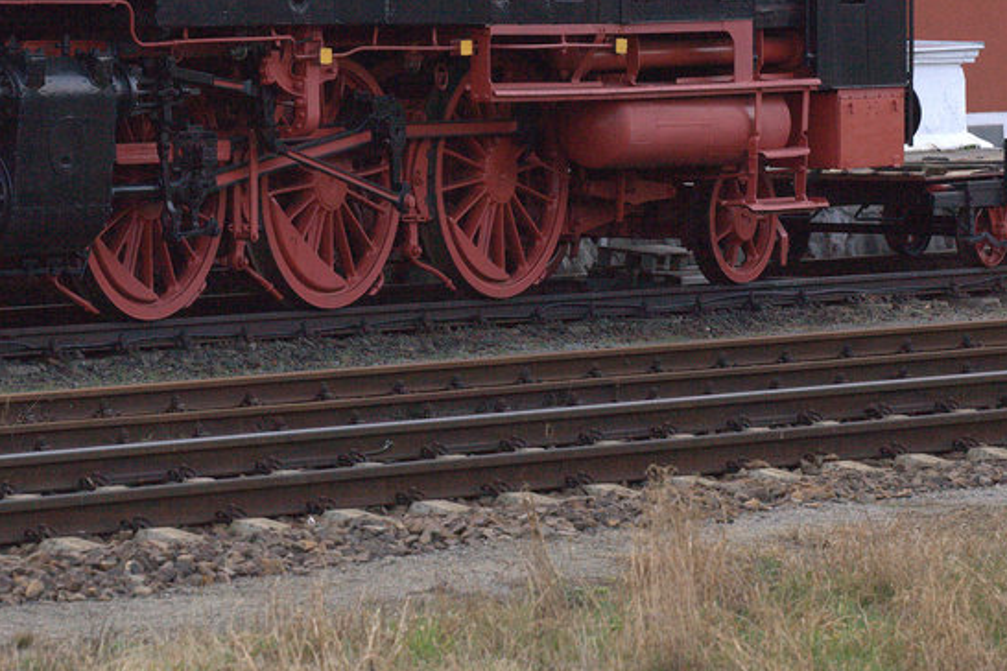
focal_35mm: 279
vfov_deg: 4.9
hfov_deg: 7.4
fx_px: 7804
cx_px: 144
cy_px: 99
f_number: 7.1
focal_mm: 131
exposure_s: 1/640
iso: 500
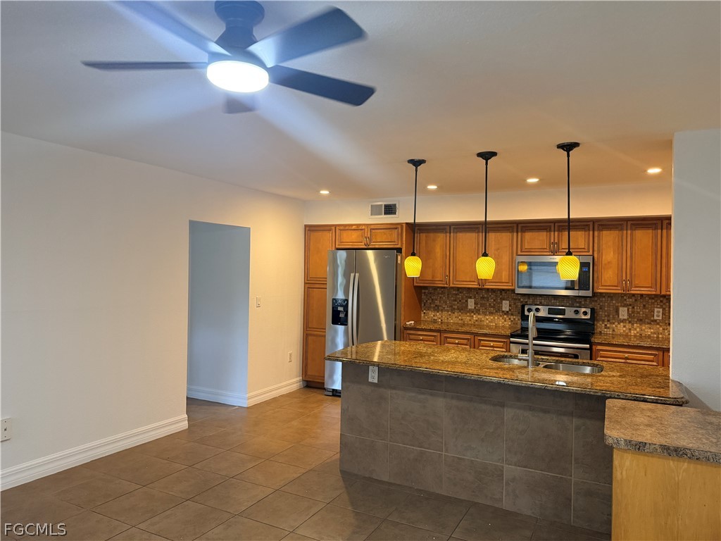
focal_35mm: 24
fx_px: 500
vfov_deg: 56.8
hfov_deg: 71.6
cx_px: 360
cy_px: 270
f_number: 1.78
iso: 250
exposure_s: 1/120
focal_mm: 6.76
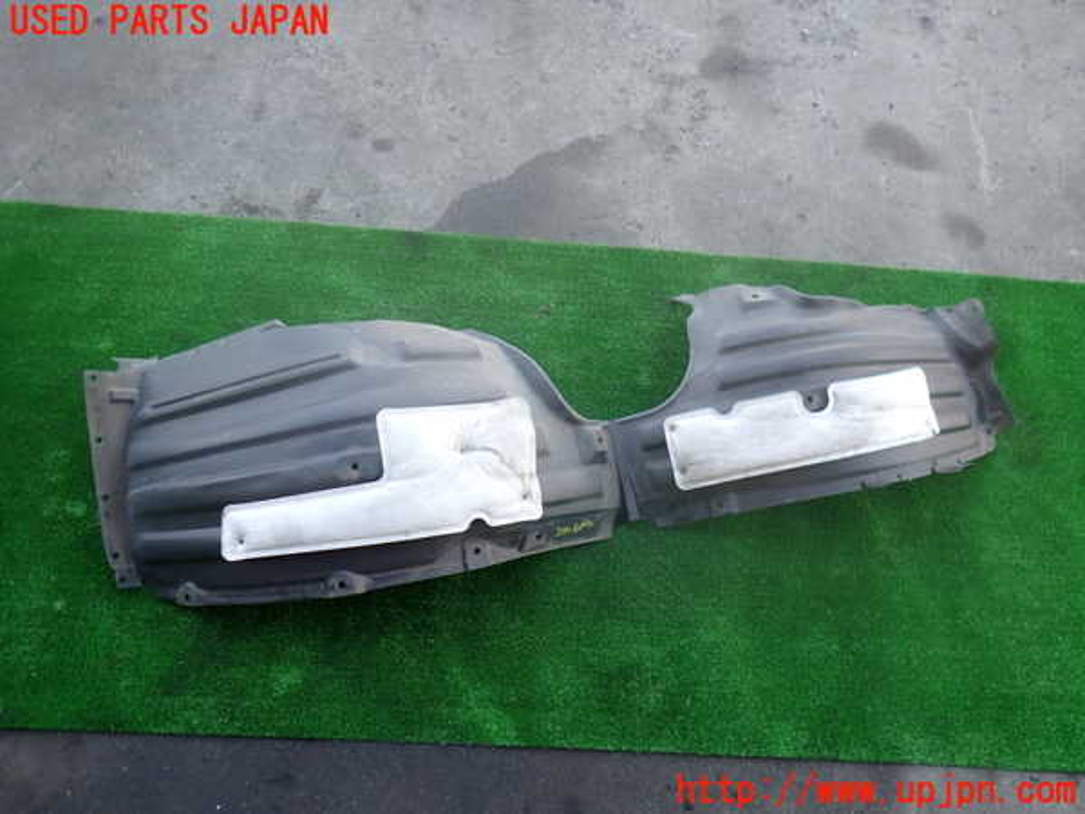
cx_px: 542
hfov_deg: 69.4
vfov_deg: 54.9
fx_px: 784
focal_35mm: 25
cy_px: 407
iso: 100
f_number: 2
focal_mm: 4.5
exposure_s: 1/125
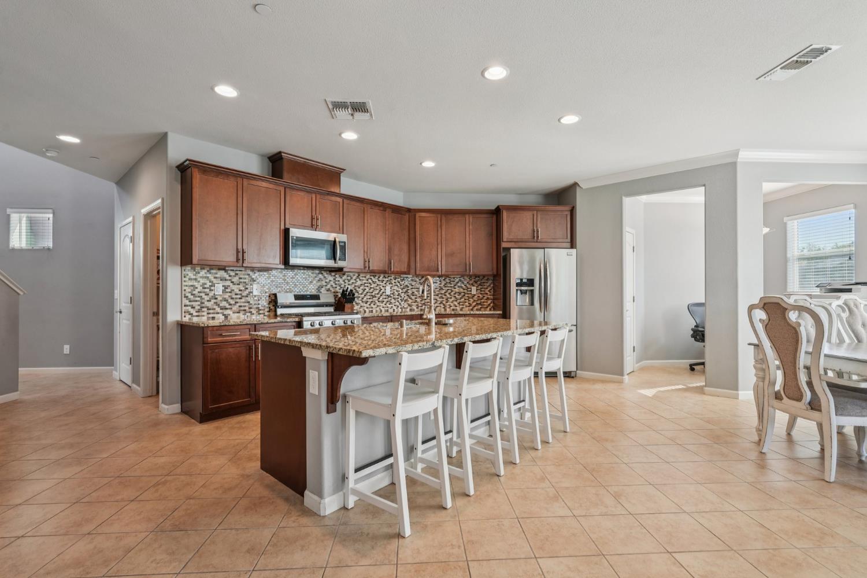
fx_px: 397
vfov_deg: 72.0
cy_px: 289
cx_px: 434
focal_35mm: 16
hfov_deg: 95.0
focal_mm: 16.5
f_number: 8
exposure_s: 1/25
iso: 400
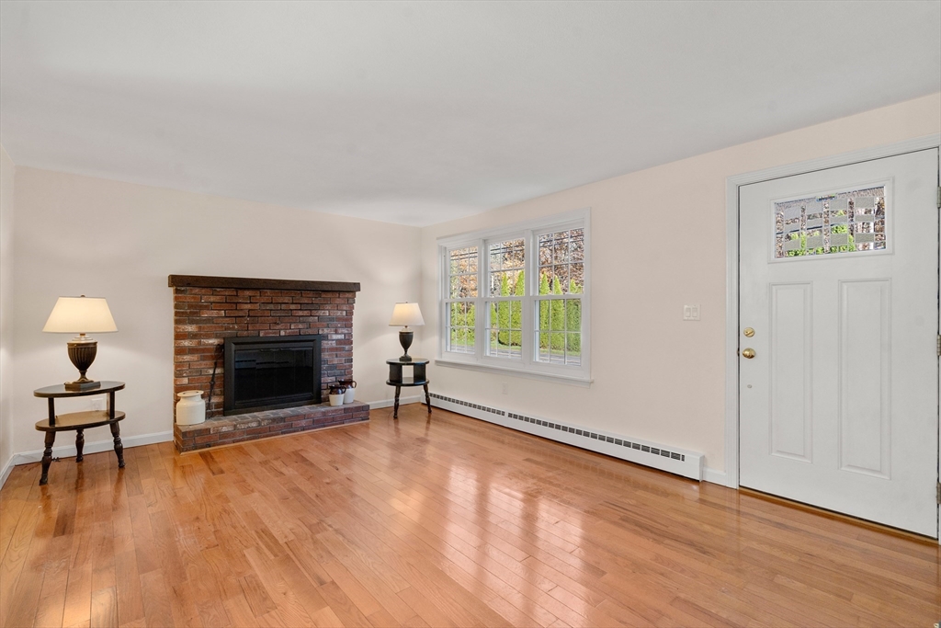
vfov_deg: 73.8
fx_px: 418
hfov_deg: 96.7
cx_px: 470
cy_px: 314
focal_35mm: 16
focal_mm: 16
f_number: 7.1
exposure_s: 1/30
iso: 320
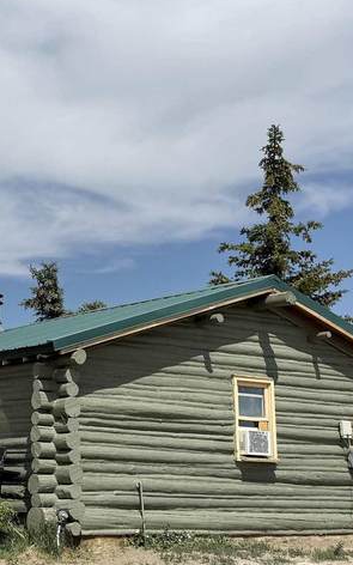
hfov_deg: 18.3
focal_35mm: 69
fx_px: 1062
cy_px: 298
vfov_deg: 29.8
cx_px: -20
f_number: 1.78
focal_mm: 6.76
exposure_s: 1/10309
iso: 80
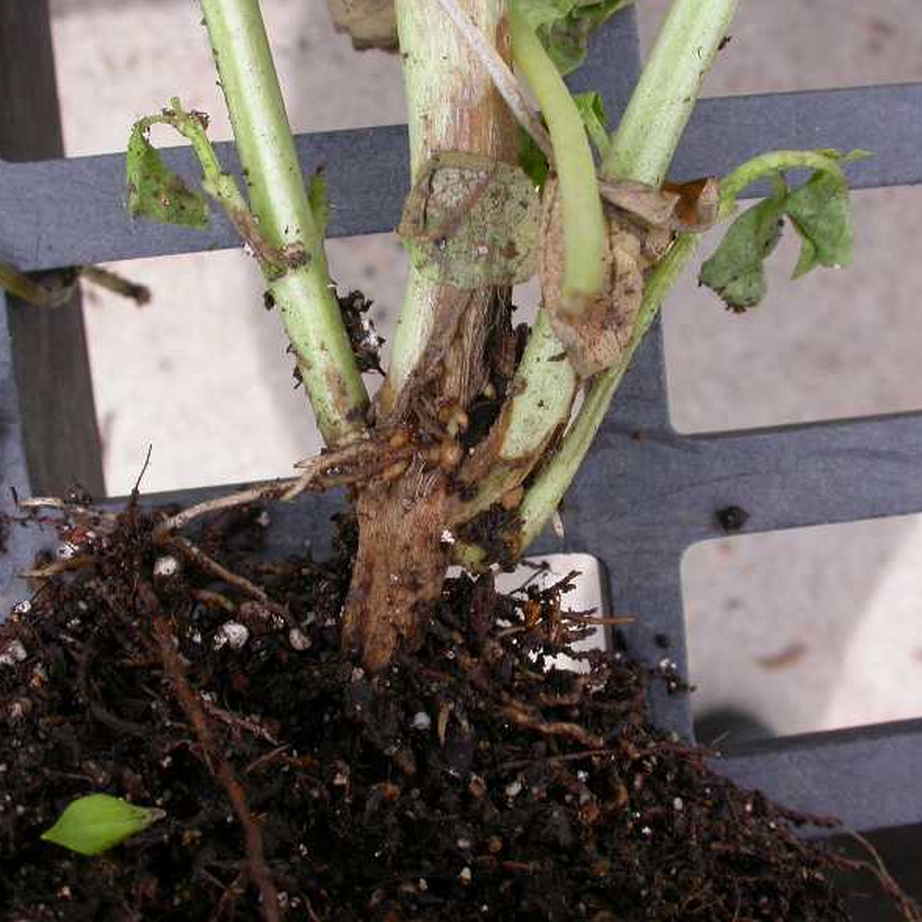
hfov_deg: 31.6
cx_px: 427
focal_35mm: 54
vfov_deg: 31.6
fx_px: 1627
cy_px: 468
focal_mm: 9.3
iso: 100
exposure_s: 1/111
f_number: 6.3
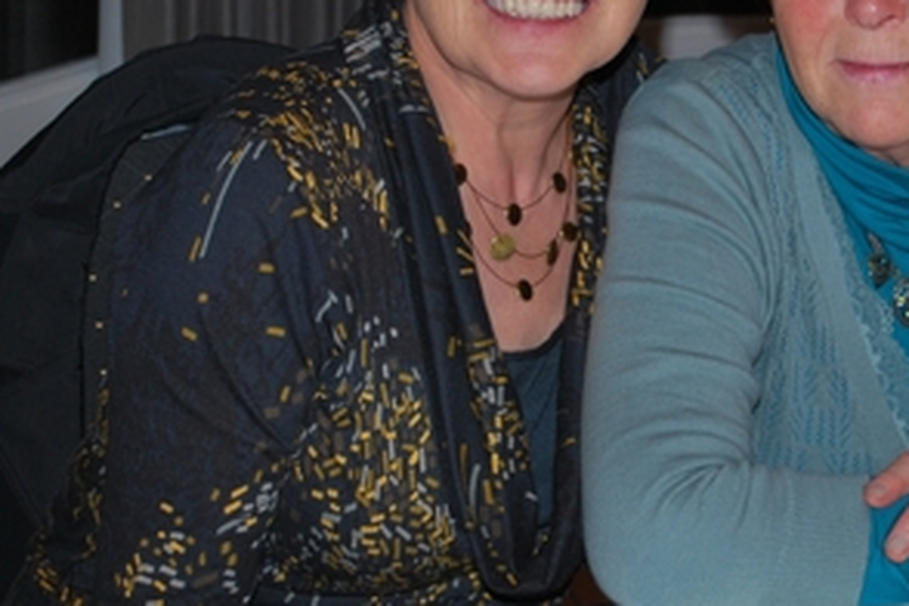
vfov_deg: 14.0
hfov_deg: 20.7
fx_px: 2474
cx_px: 646
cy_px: 280
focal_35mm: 98
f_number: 5
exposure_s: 1/60
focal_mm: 32
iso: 200
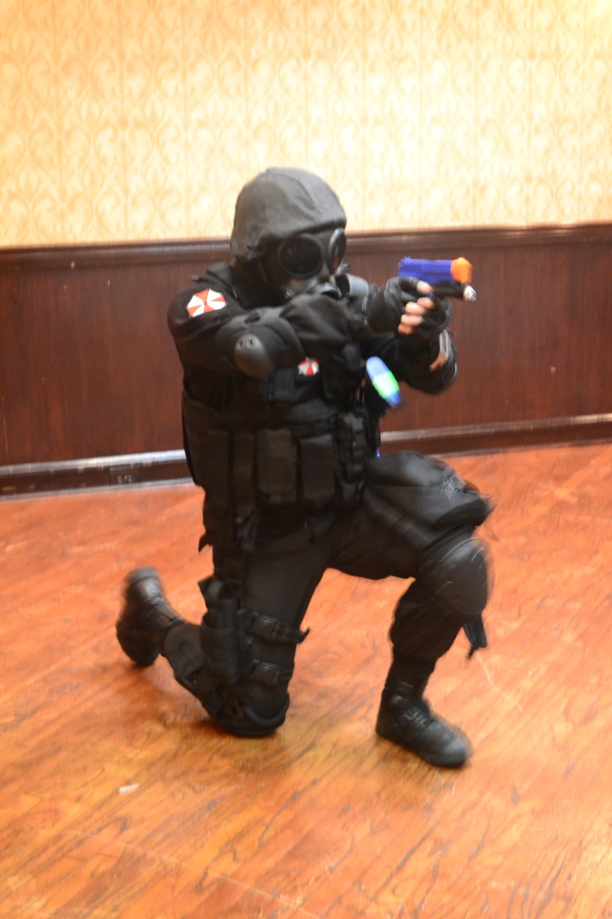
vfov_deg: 31.9
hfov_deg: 21.6
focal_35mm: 63
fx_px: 1606
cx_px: 306
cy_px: 460
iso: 3200
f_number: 5.3
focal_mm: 42
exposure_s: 1/6
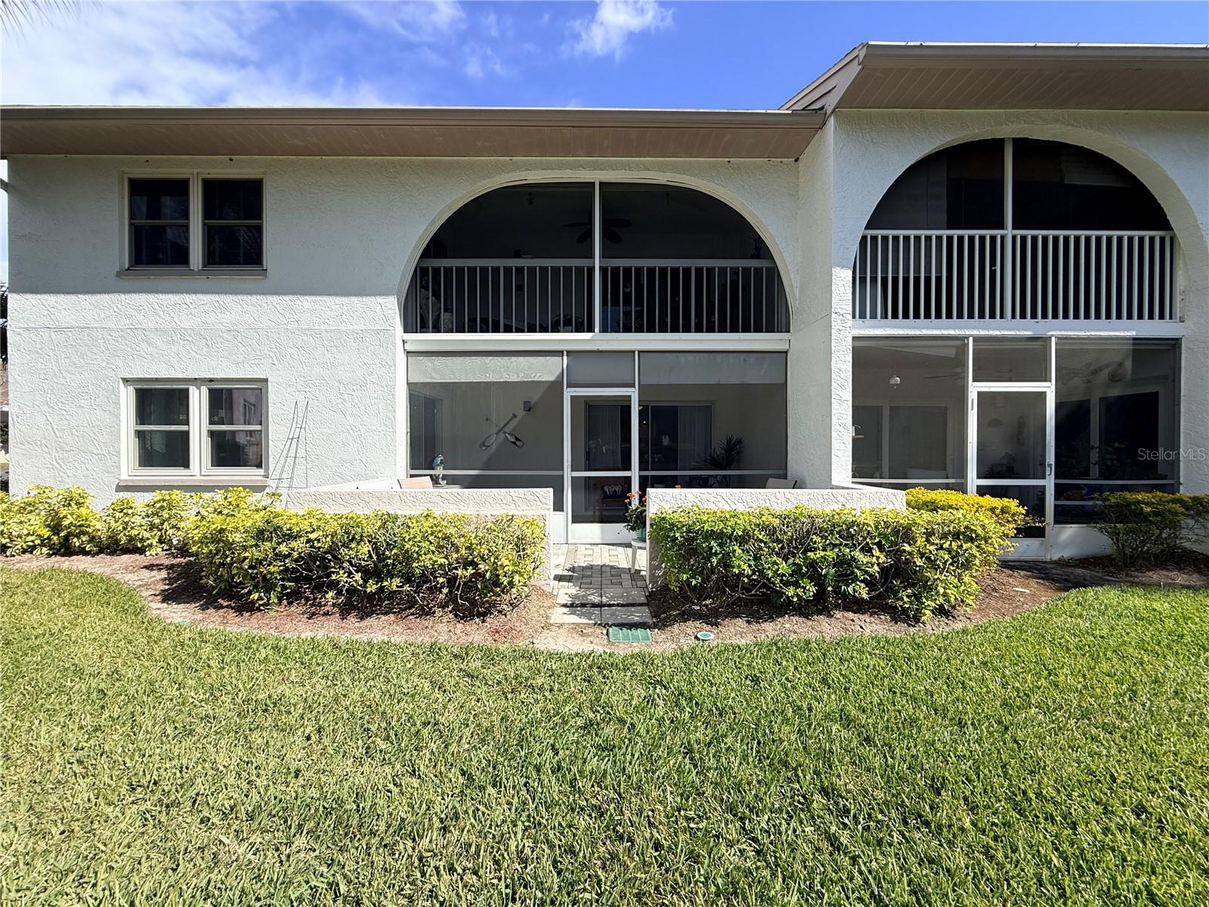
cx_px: 604
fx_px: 489
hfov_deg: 102.1
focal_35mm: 14
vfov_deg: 85.7
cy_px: 454
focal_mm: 2.22
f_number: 2.2
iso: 50
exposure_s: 1/1848
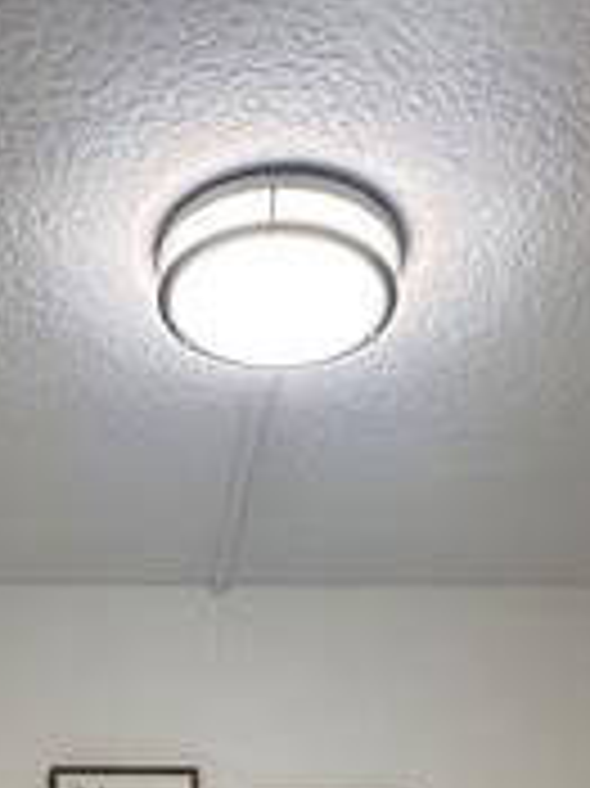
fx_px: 1092
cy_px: 1040
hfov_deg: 30.0
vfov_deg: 30.6
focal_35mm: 48
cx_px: 185
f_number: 2.2
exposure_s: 1/120
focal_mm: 2.22
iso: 200
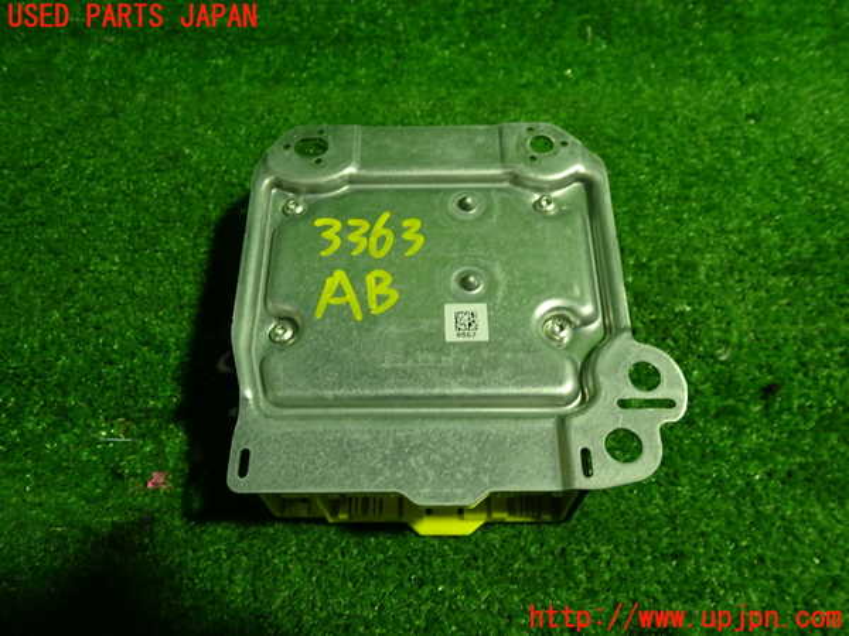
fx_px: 736
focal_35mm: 30
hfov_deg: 60.0
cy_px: 318
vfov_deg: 46.8
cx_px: 424
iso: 200
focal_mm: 5.4
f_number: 2.3
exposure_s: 1/40
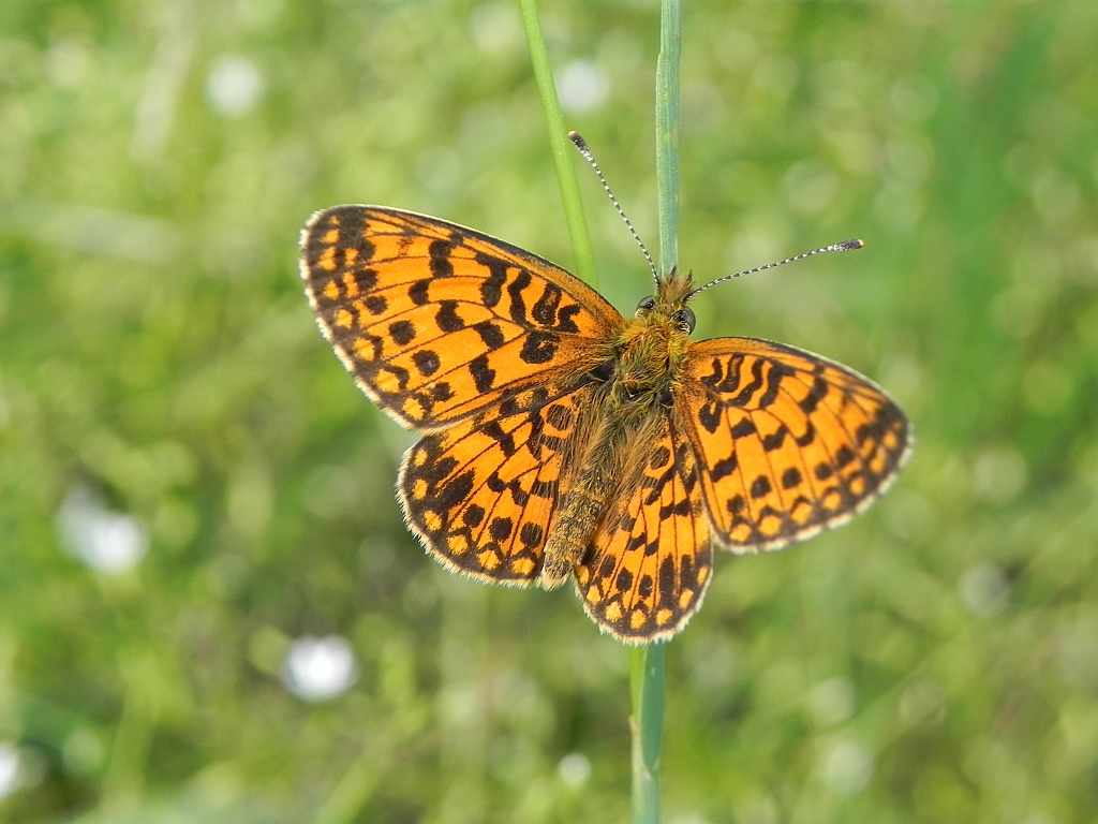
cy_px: 412
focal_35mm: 95
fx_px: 3013
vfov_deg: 15.6
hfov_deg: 20.7
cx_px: 549
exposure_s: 1/125
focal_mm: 16.9
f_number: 4
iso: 169
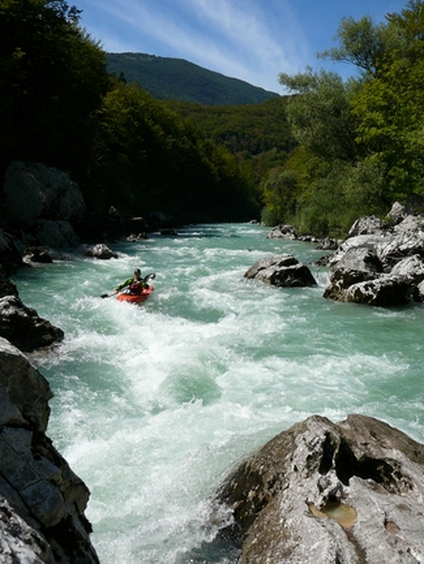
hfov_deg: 40.7
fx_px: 571
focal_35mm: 35
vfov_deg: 52.6
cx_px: 212
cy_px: 282
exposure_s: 1/800
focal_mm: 5.2
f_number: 5
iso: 100
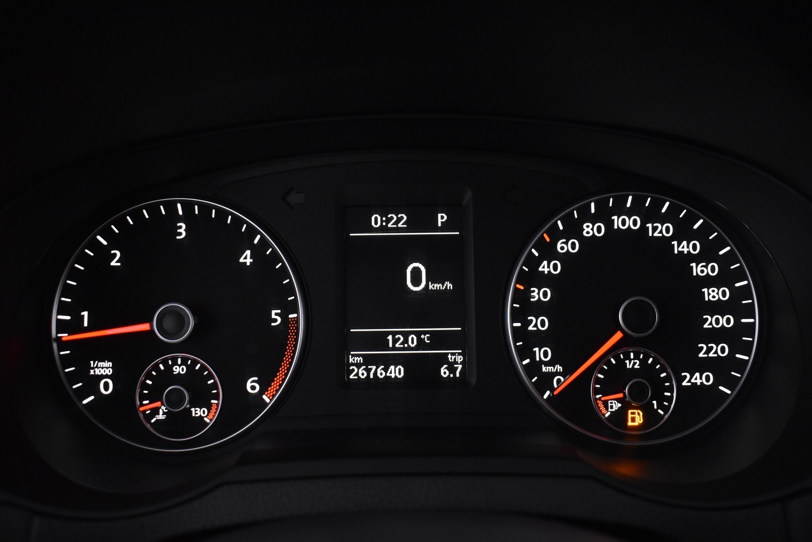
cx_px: 406
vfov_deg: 36.9
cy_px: 271
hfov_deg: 53.1
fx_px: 812
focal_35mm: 36
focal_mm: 24
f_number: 3.8
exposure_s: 1/40
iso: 2200
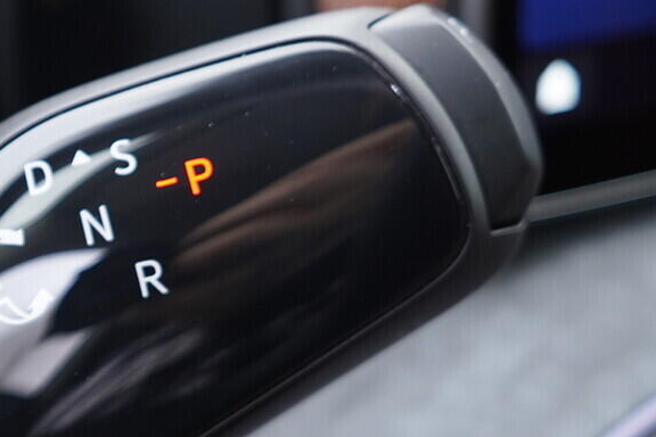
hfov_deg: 21.9
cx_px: 19
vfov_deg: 15.2
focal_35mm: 90
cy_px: 283
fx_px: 1640
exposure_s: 1/40
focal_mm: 24
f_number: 2.8
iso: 320
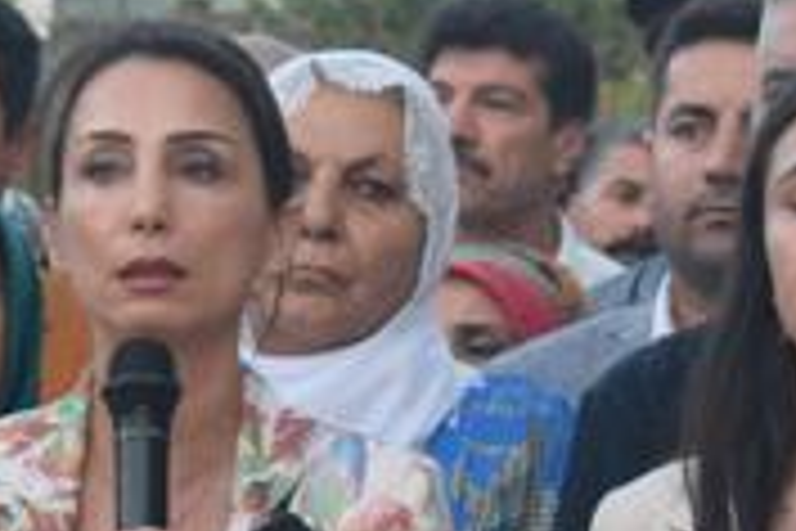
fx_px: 6340
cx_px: 254
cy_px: 572
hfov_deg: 7.2
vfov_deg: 4.8
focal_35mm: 287
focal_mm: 55
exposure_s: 1/60
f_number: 5.6
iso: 800
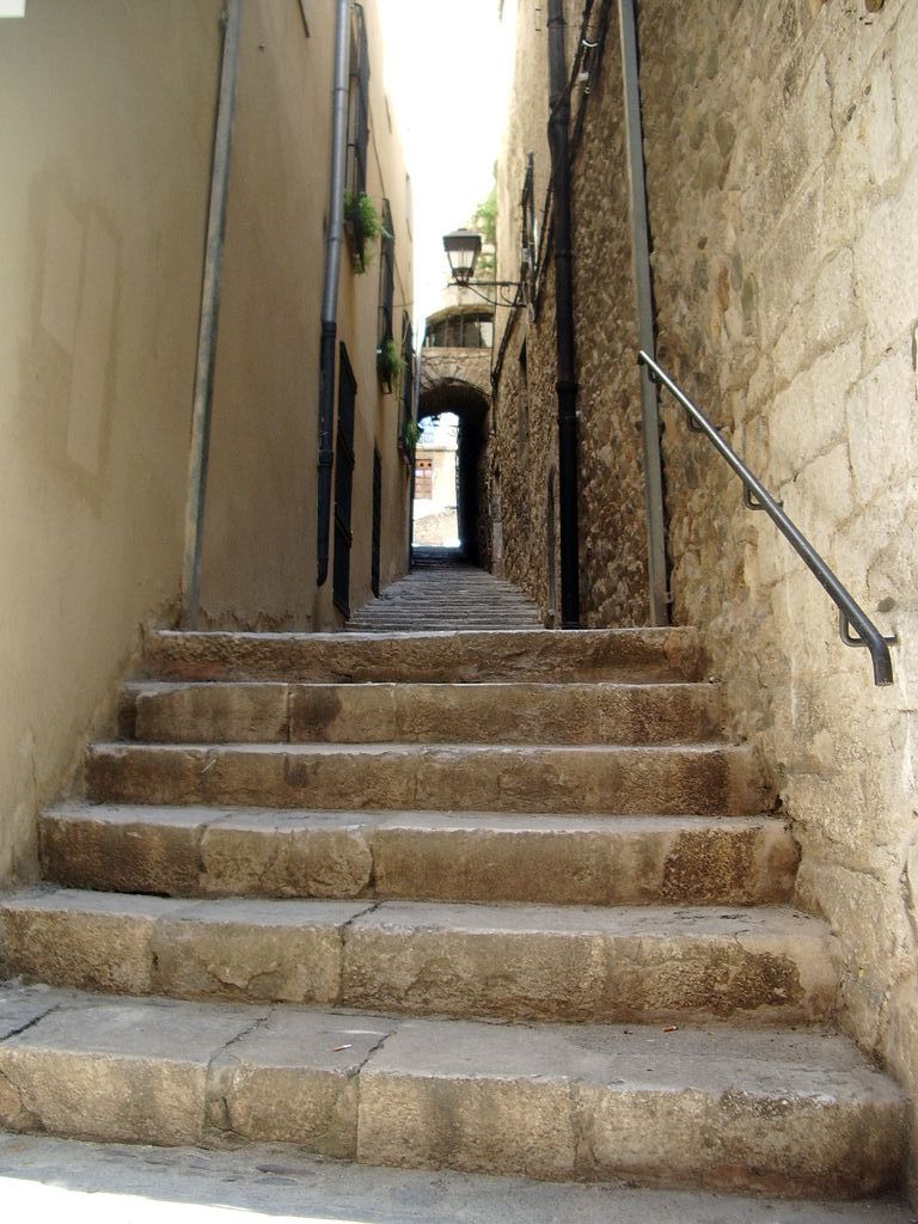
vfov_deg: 52.6
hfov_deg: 40.7
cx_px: 459
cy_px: 612
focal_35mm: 35
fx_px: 1238
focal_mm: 5.8
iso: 100
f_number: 2.6
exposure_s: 1/80
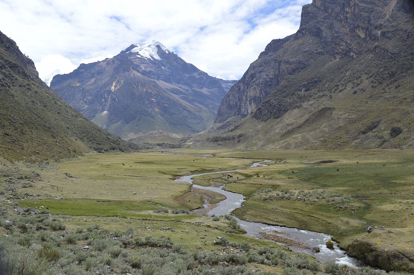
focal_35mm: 36
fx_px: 413
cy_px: 138
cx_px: 207
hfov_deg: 53.2
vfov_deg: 36.8
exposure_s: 1/250
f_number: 8
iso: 100
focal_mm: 24
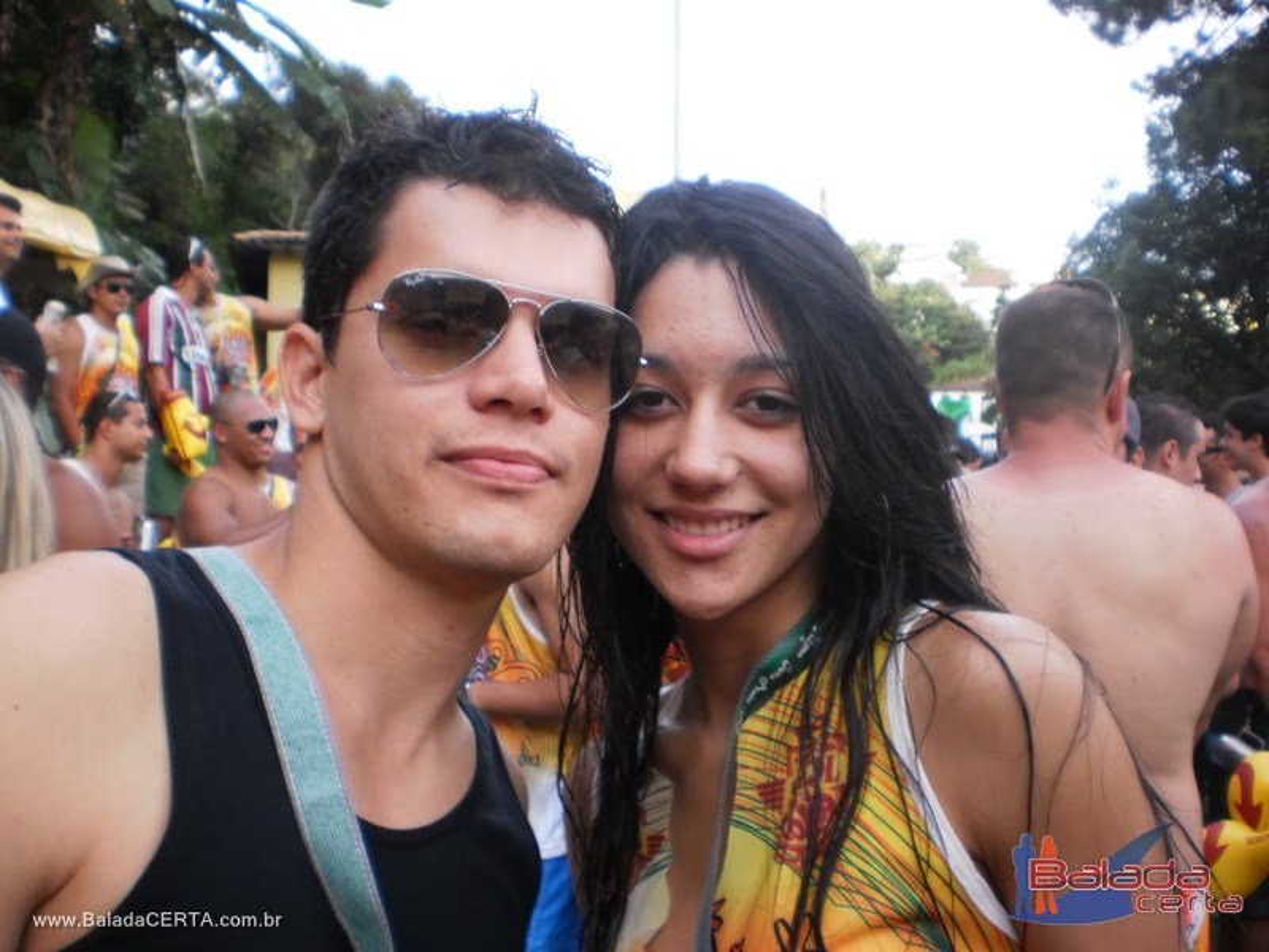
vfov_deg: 39.7
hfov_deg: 51.4
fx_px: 1320
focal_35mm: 36
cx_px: 634
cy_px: 476
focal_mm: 6.3
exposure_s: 1/80
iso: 100
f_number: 3.1
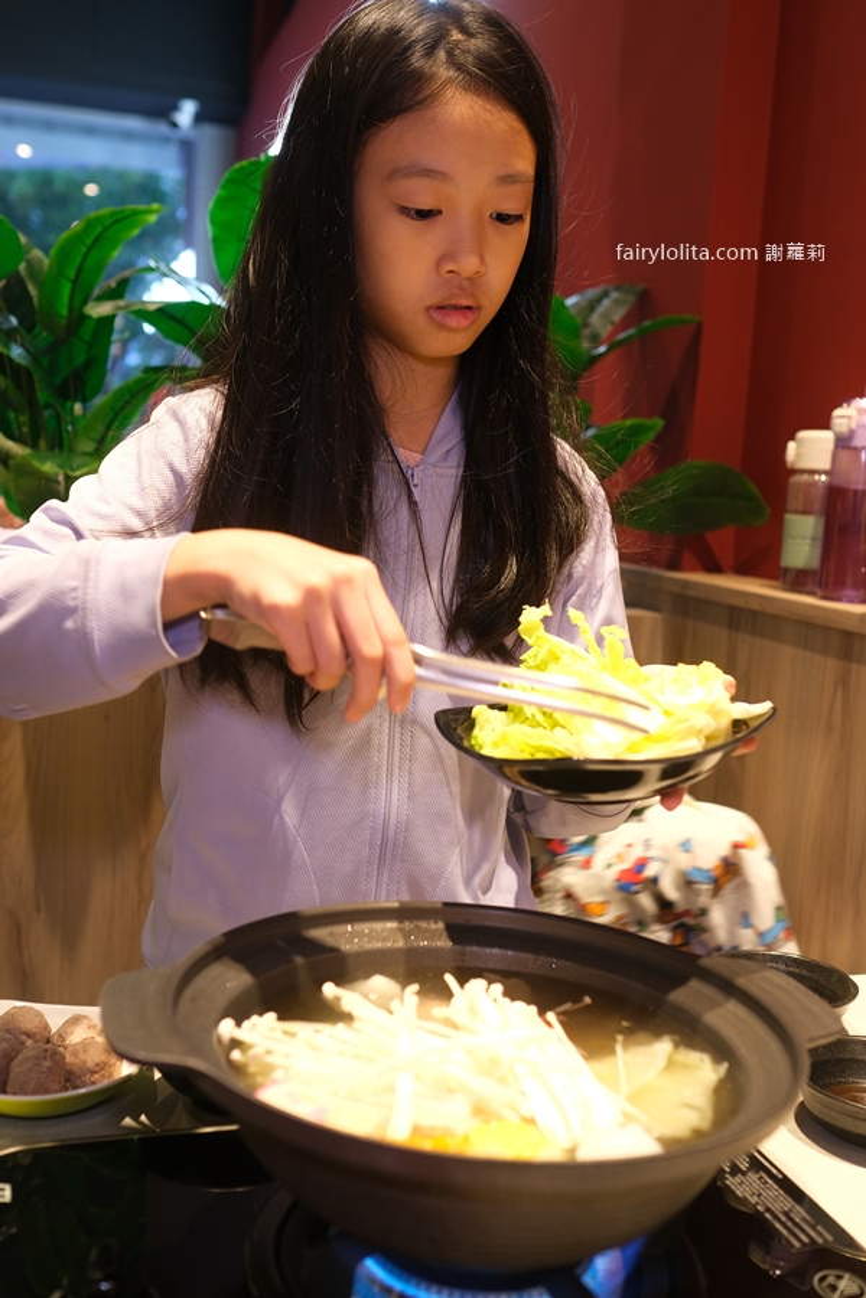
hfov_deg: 37.9
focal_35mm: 35
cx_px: 433
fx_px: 1263
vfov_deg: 54.4
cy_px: 649
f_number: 2.8
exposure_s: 1/40
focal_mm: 23
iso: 1000
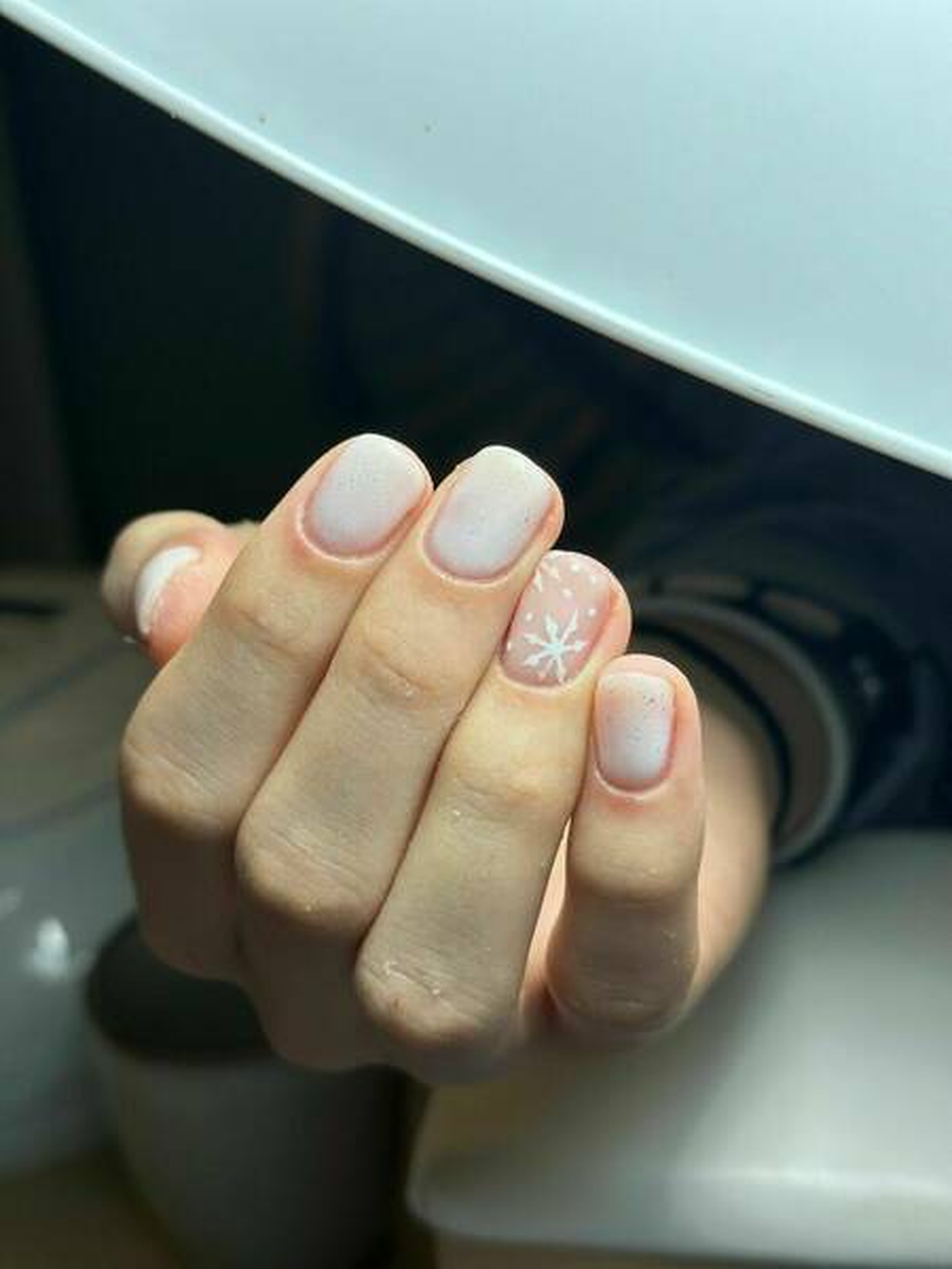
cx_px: 476
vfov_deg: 39.7
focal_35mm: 48
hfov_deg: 30.3
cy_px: 634
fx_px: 1760
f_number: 1.78
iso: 80
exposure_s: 1/1085
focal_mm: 6.86
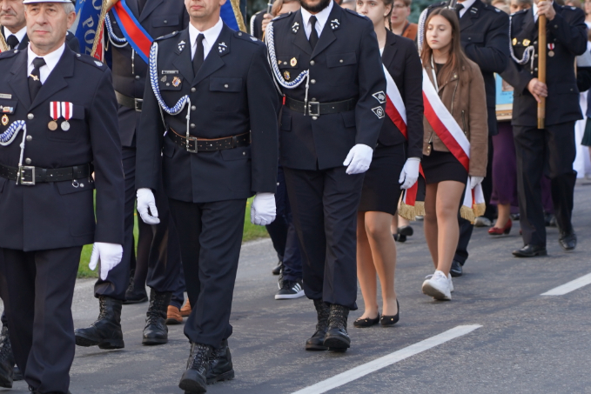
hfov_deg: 10.2
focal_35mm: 201
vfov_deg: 6.8
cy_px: 112
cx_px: 122
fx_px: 3300
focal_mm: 105
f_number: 4
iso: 250
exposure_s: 1/160
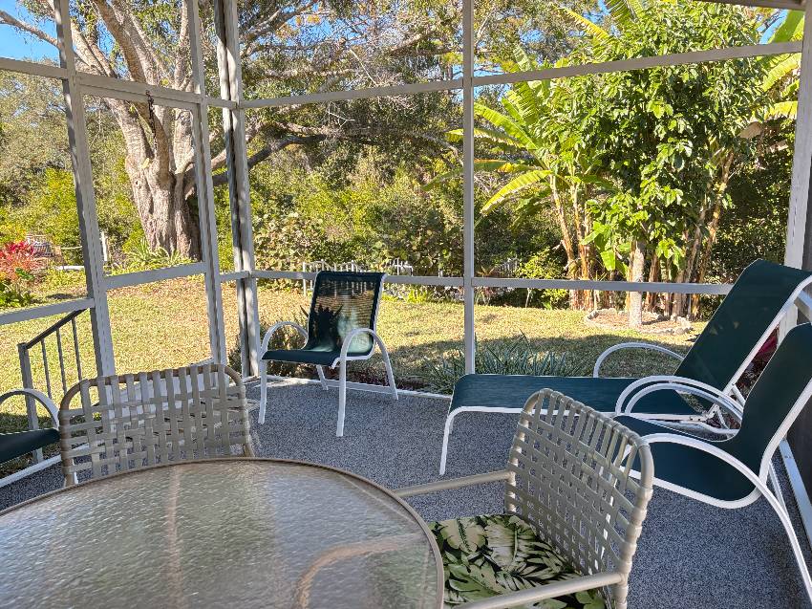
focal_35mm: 26
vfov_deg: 53.0
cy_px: 304
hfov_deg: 67.3
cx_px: 406
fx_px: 610
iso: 64
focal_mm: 5.96
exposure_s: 1/314
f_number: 1.6
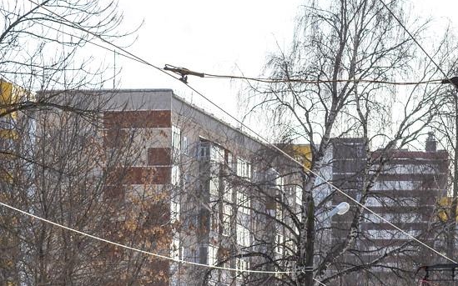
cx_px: 450
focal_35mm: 190
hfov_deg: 10.9
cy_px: 241
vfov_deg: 6.9
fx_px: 2373
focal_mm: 55
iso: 125
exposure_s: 1/500
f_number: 8
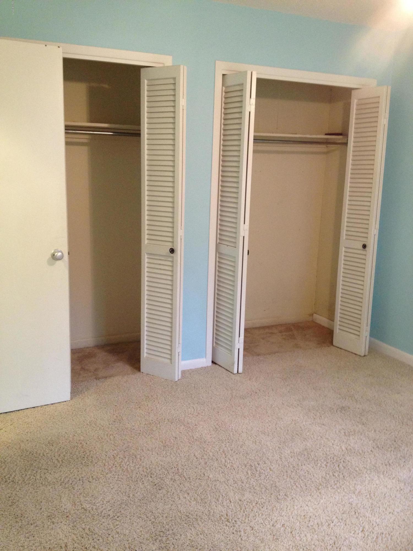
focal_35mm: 35
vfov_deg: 52.6
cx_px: 206
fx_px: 557
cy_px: 276
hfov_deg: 40.7
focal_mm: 4.28
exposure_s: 1/20
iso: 200
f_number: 2.4
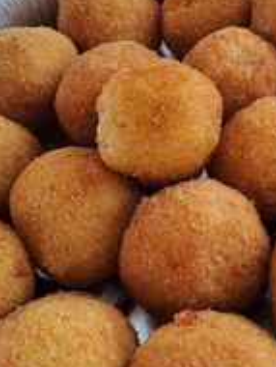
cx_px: 210
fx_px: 594
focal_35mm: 56
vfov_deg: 33.1
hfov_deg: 25.8
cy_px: 60
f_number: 1.8
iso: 64
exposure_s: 1/30
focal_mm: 4.65
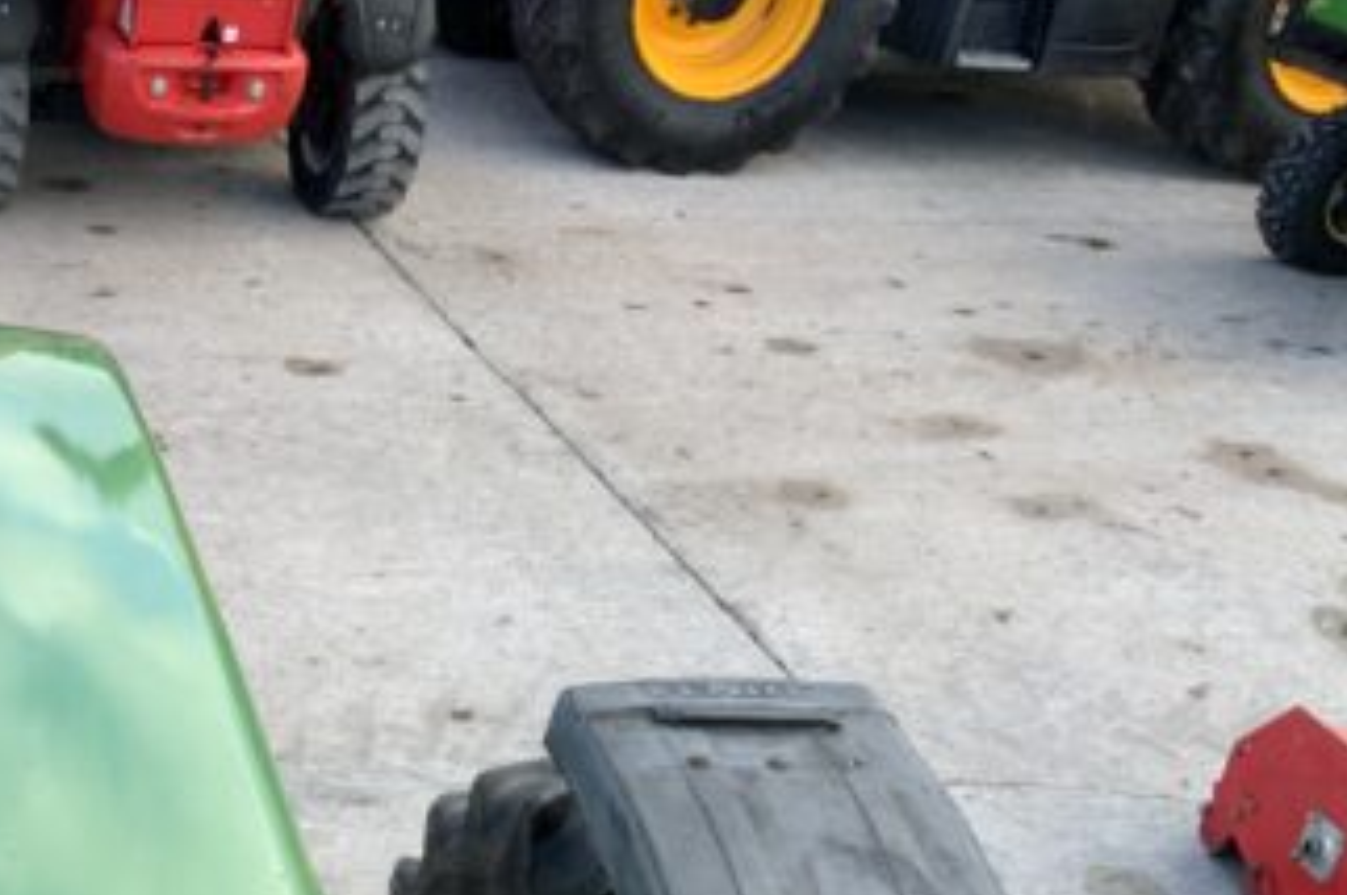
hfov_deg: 31.1
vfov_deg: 21.6
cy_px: 928
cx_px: 17
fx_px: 2243
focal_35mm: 60
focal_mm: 3
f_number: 1.8
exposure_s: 1/122
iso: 20
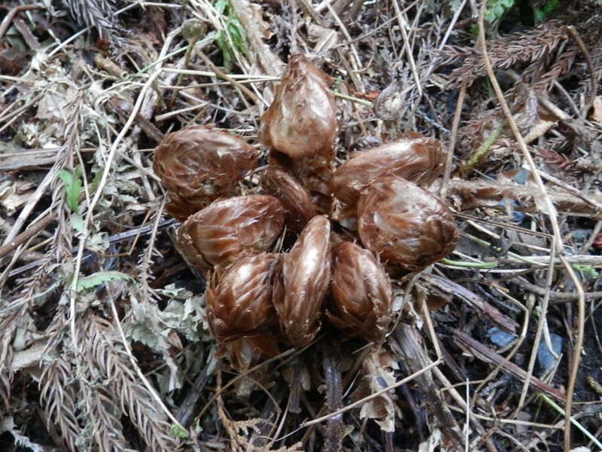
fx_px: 574
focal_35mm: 33
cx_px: 301
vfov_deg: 42.9
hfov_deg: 55.4
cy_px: 226
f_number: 3.4
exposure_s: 1/25
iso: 200
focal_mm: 6
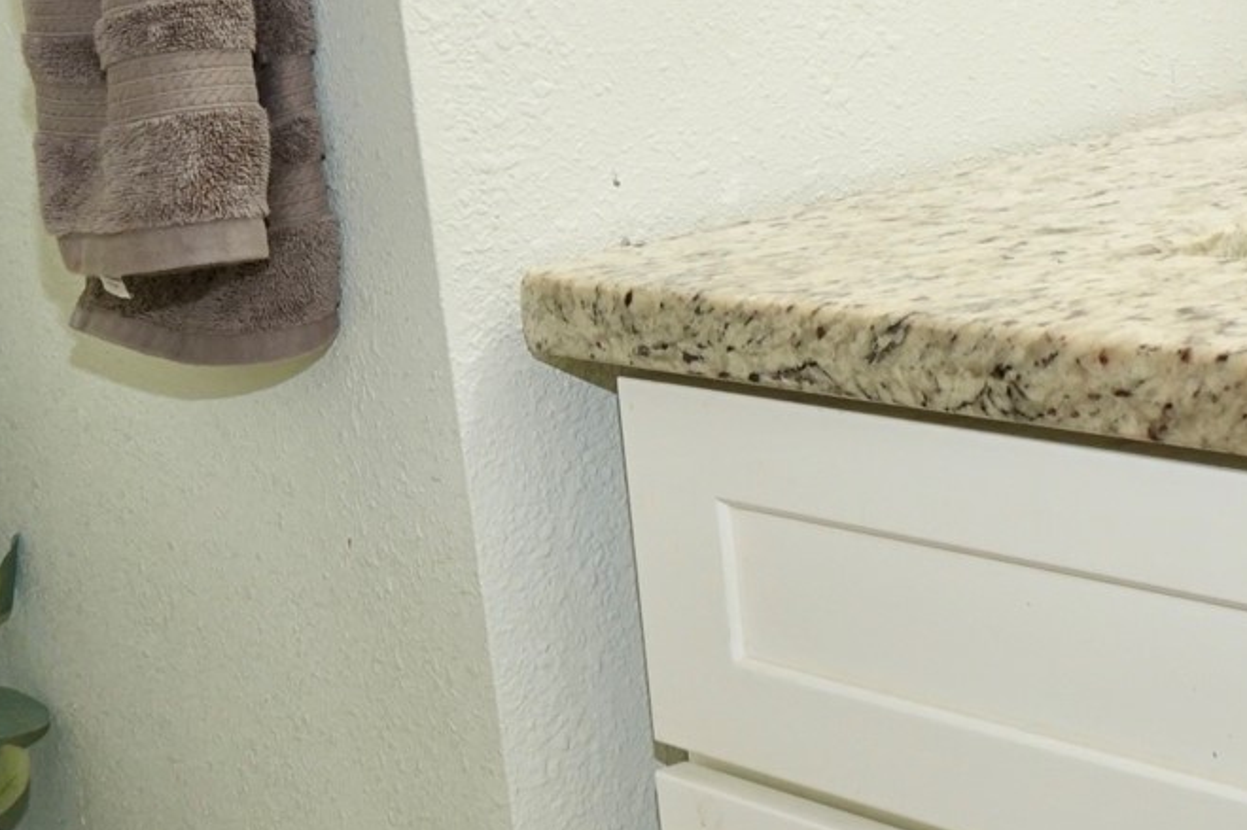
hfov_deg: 22.8
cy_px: 575
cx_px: 419
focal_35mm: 89
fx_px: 3082
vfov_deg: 15.3
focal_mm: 18
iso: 800
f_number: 4.5
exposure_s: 1/100
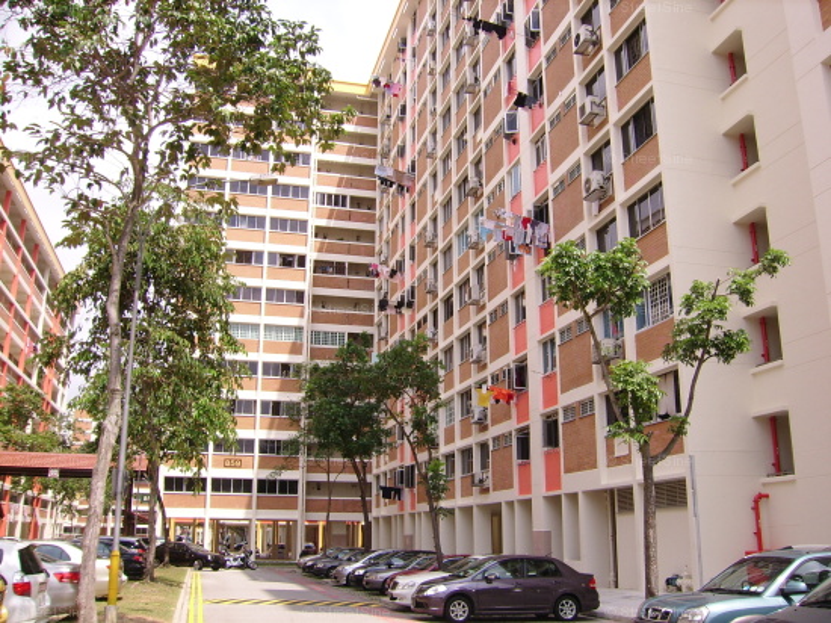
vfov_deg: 40.7
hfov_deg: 52.6
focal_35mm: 35
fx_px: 840
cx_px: 416
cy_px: 312
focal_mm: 5.95
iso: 50
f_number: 5.8
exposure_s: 1/272
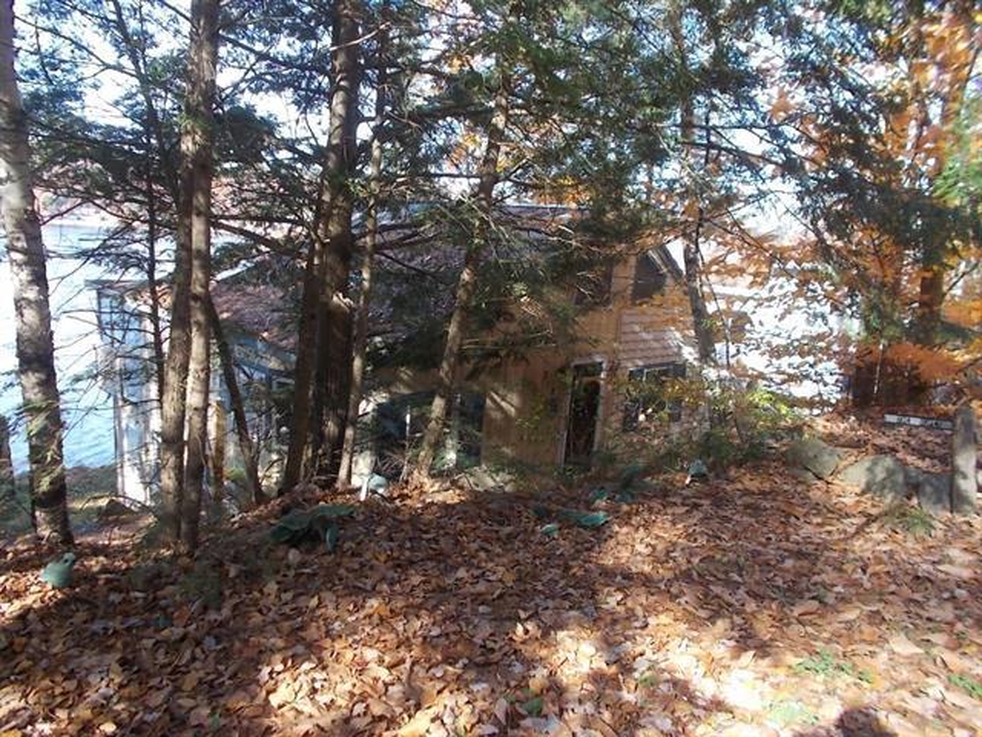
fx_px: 738
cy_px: 368
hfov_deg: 67.3
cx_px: 491
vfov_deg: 53.1
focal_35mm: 26
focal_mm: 4.6
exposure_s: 1/80
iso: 80
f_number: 3.2
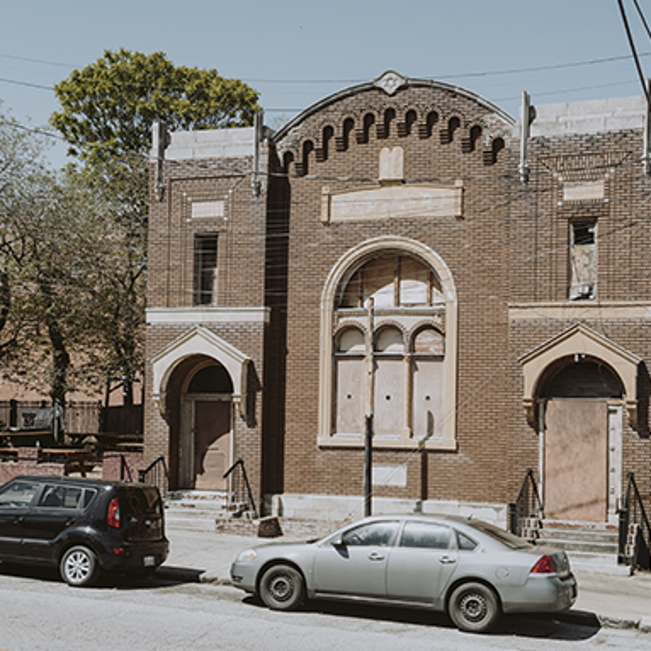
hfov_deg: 37.4
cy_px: 326
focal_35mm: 45
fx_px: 957
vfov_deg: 37.6
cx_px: 394
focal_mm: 35
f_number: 8
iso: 50
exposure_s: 1/160
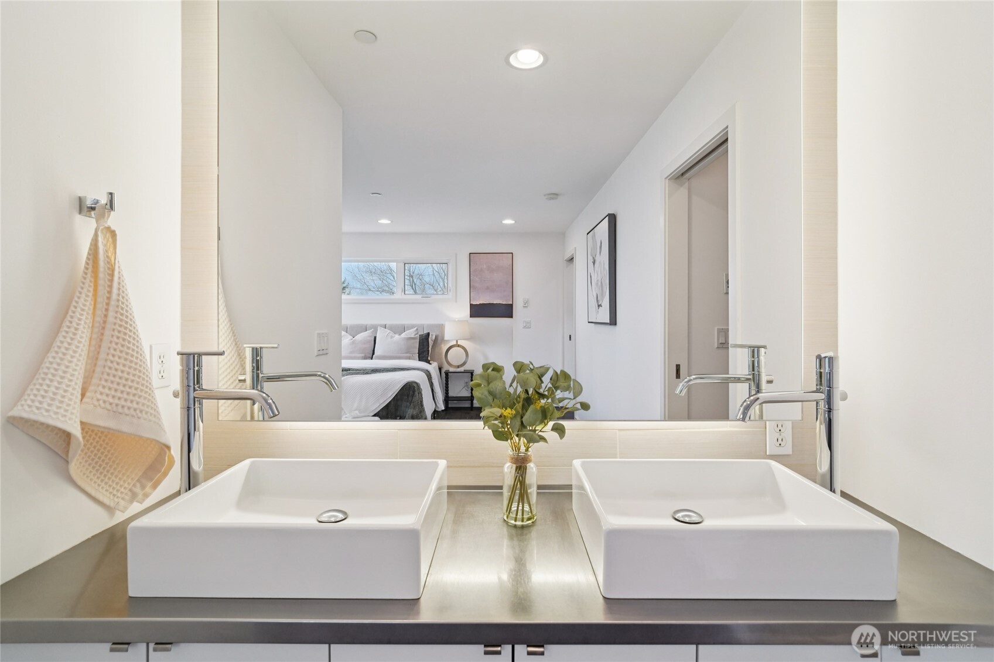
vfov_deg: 73.7
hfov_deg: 96.7
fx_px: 442
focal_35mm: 16
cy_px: 331
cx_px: 497
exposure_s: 1/100
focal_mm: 16
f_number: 8
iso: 1600
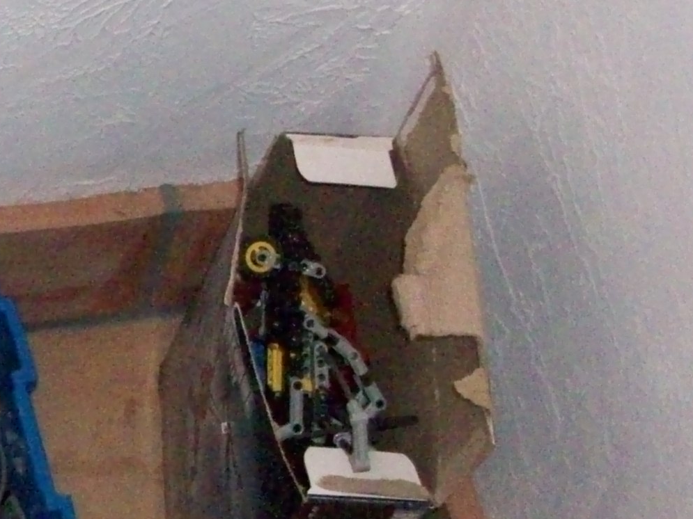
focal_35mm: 105
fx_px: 2102
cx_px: -244
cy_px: 301
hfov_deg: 17.4
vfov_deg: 14.1
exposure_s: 1/128
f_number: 2.8
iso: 800
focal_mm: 5.7
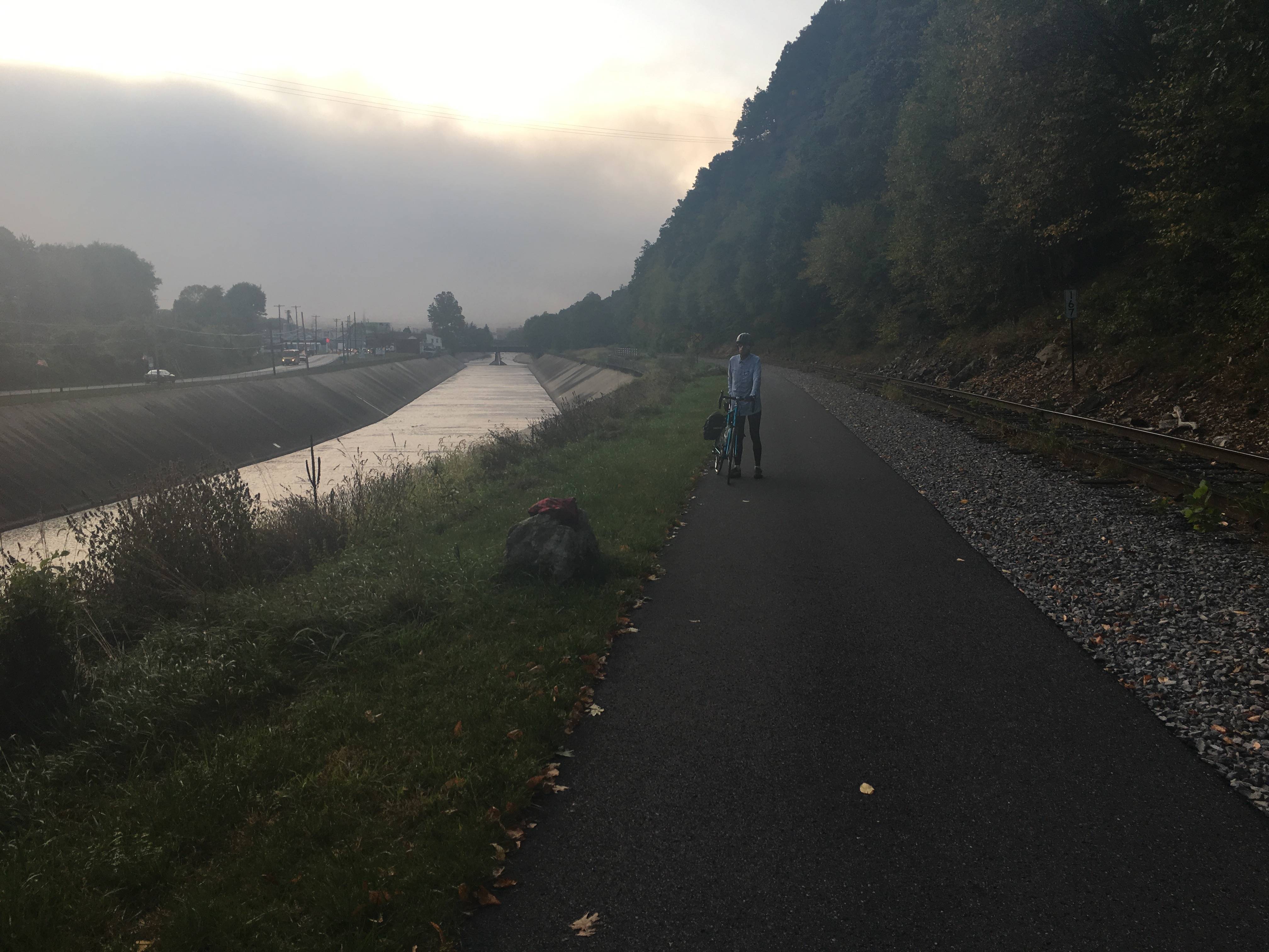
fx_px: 1063
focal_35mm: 29
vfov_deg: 48.2
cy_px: 476
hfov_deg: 61.7
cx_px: 634
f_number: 2.2
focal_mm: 4.15
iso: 25
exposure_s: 1/641
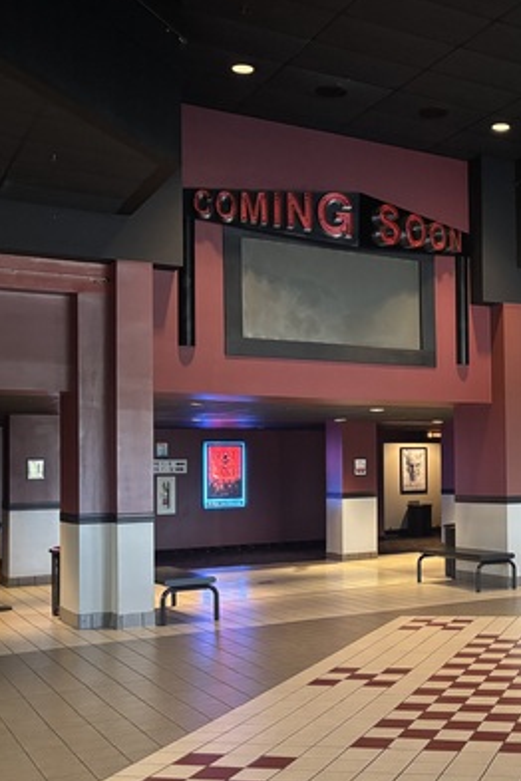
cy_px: 431
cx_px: 493
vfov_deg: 44.4
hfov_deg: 29.0
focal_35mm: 44
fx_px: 955
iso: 640
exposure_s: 1/40
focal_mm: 5.96
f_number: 1.6
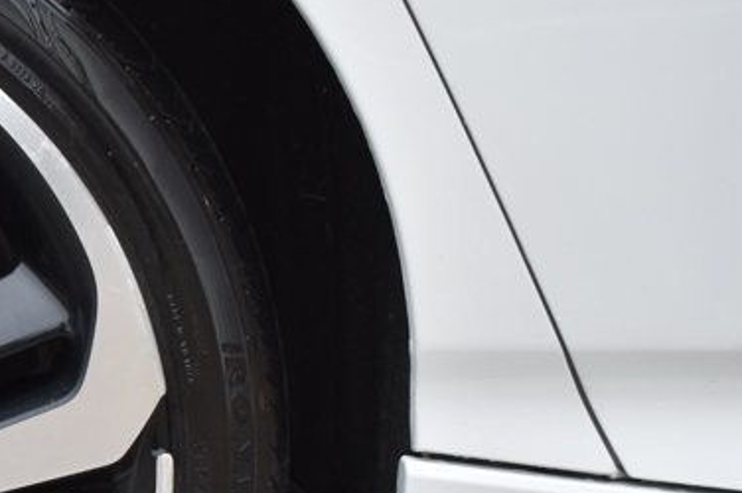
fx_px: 2273
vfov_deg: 12.3
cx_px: -259
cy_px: 485
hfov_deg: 17.3
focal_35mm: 110
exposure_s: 1/125
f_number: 5.6
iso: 400
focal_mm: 27
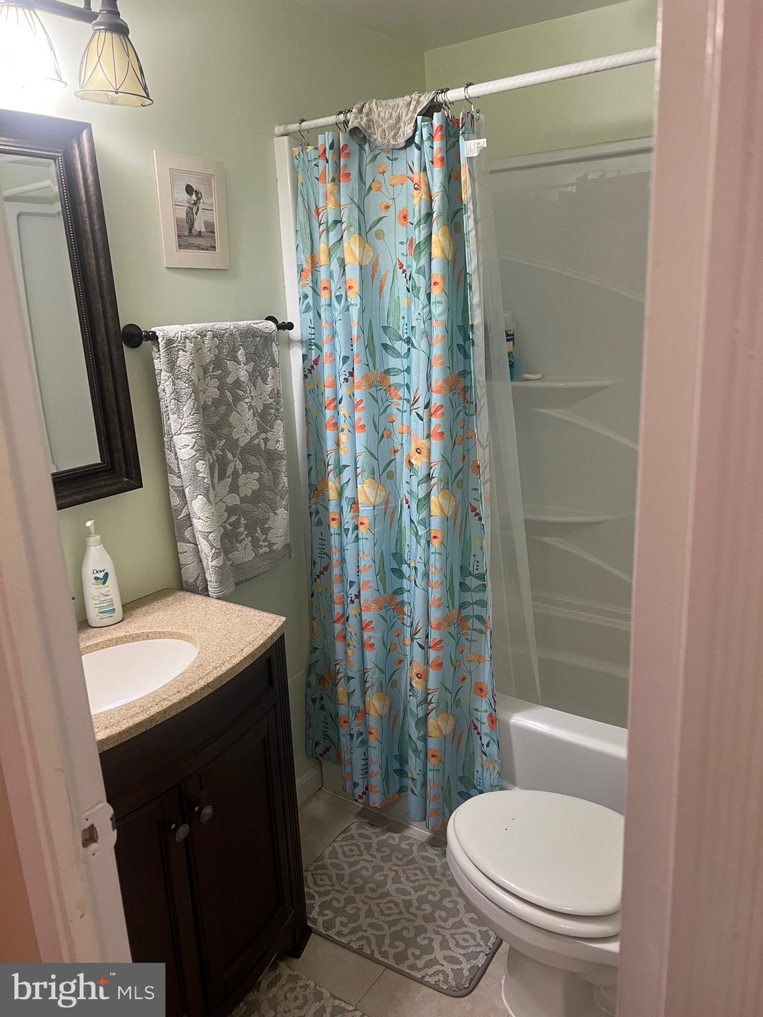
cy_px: 508
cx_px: 382
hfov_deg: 53.1
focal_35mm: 26
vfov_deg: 67.3
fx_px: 764
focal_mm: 5.7
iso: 125
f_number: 1.5
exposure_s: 1/60
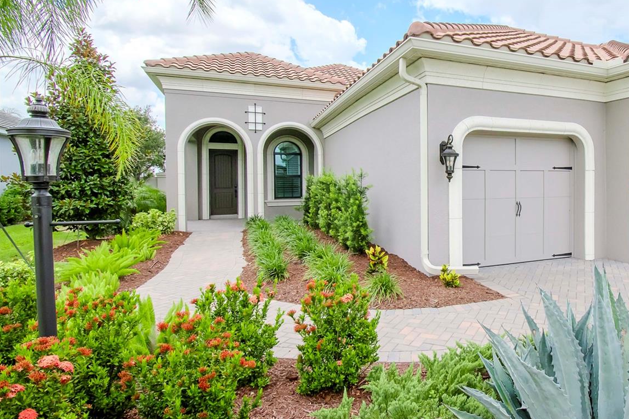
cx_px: 439
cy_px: 191
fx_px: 367
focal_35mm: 21
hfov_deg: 77.5
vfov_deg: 59.3
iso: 640
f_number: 10
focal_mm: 10
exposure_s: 1/800
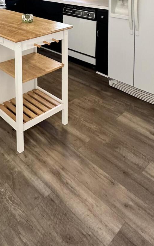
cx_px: 45
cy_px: -9
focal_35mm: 36
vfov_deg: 44.4
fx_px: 242
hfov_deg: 34.8
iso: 250
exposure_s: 1/60
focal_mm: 2.22
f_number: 2.2
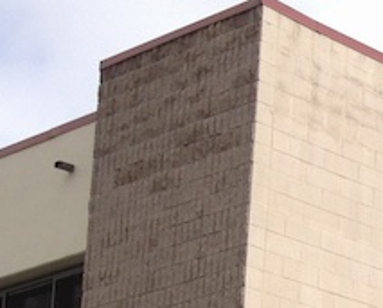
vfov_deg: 9.0
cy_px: 576
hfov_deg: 10.3
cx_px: 894
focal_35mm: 164
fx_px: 1862
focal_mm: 4.28
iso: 64
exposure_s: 1/1284
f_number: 2.4
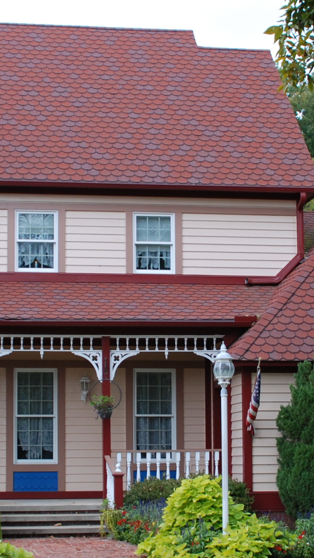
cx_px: 147
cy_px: 305
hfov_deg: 13.3
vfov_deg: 23.4
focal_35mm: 91
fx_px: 1348
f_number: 3.8
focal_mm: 22
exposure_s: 1/200
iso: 200
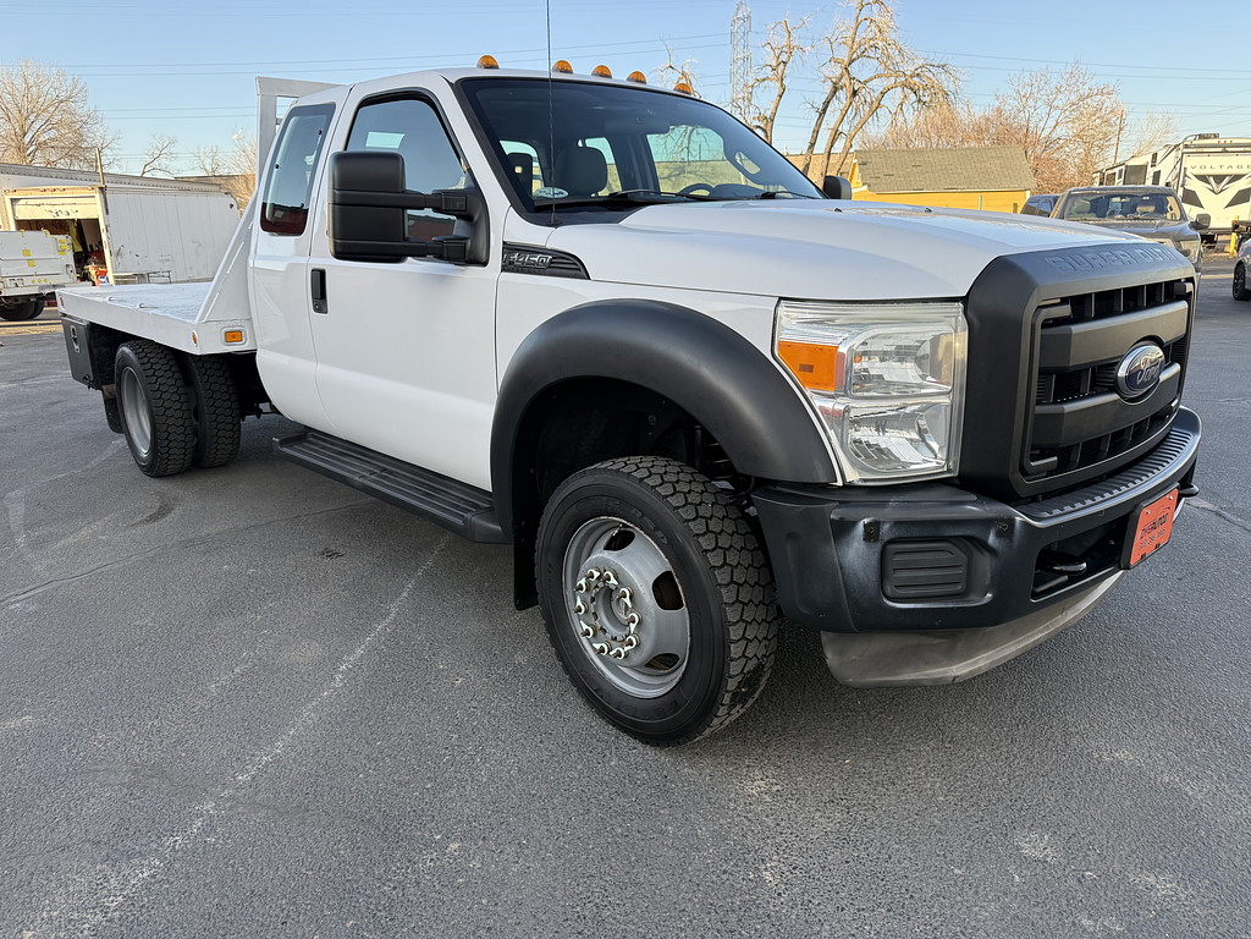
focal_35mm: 24
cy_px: 470
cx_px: 626
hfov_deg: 71.6
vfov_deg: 56.8
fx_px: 867
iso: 100
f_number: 1.78
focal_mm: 6.76
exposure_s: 1/878
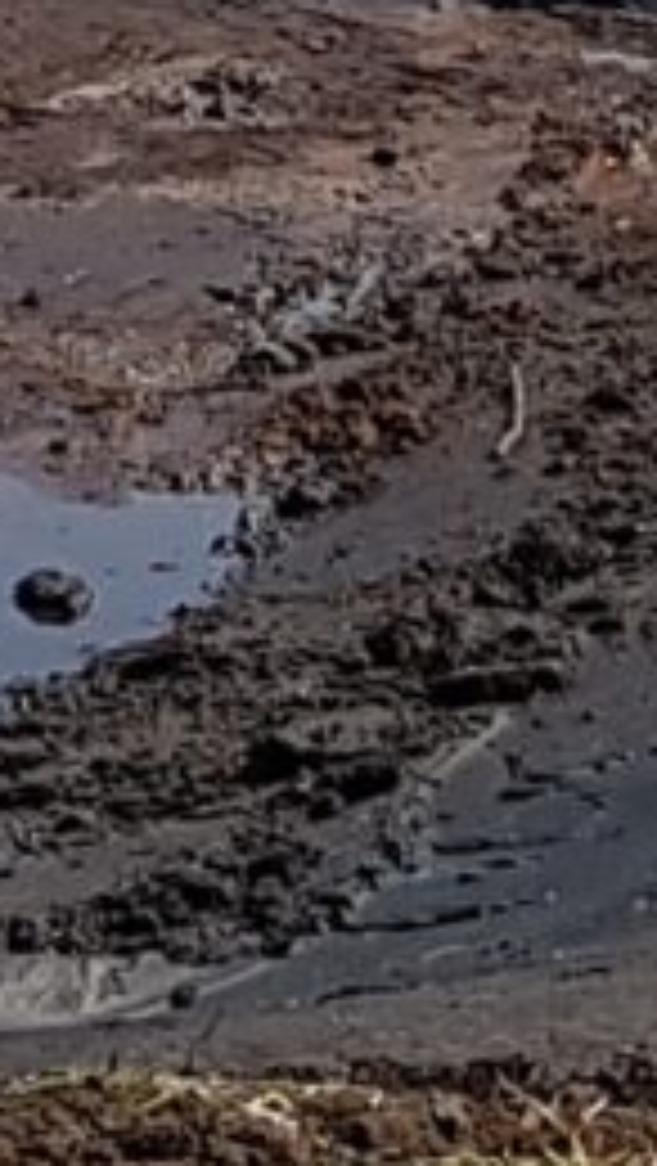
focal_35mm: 280
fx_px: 8658
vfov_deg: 7.5
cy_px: -734
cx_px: -248
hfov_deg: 4.3
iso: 50
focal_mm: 4.2
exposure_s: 1/1788
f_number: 1.7
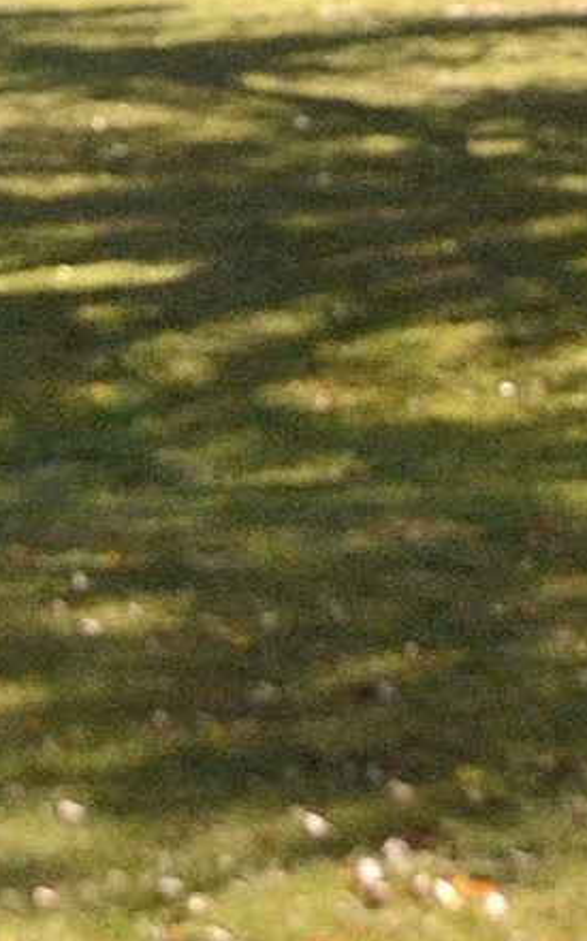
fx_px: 5794
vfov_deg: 9.1
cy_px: -334
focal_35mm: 226
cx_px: 39
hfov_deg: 5.8
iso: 800
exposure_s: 1/1600
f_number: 6.3
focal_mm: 32
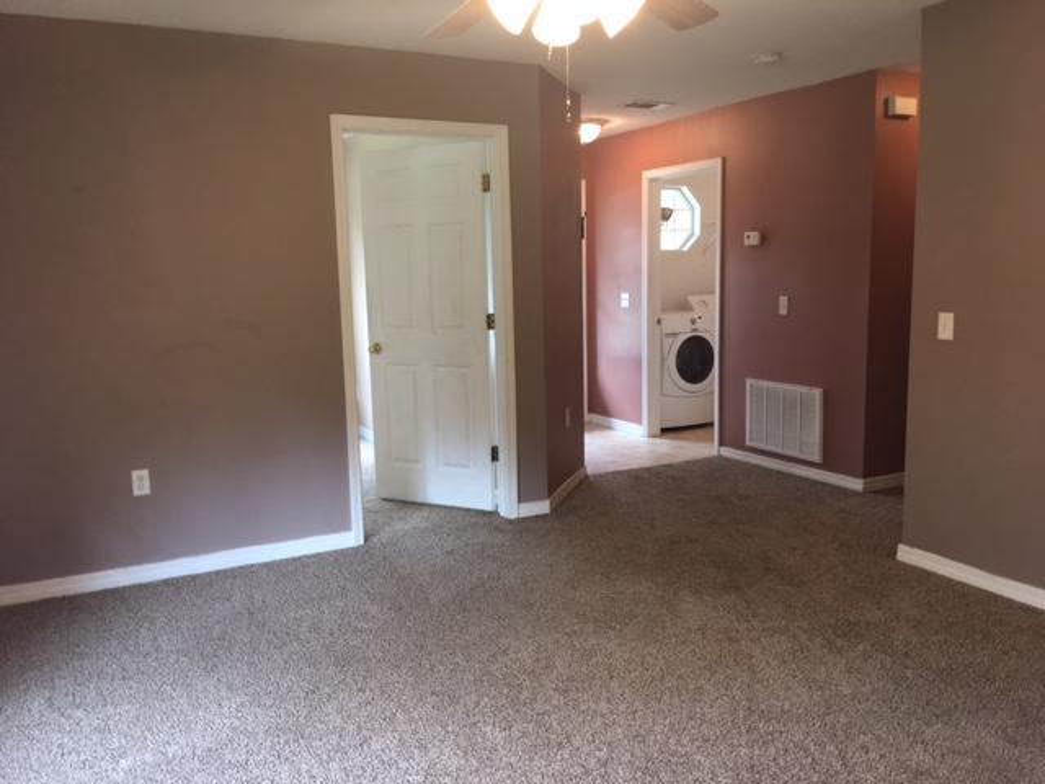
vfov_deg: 48.2
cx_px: 522
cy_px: 392
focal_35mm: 29
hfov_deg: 61.7
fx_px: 875
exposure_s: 1/30
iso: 64
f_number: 2.2
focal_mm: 4.15
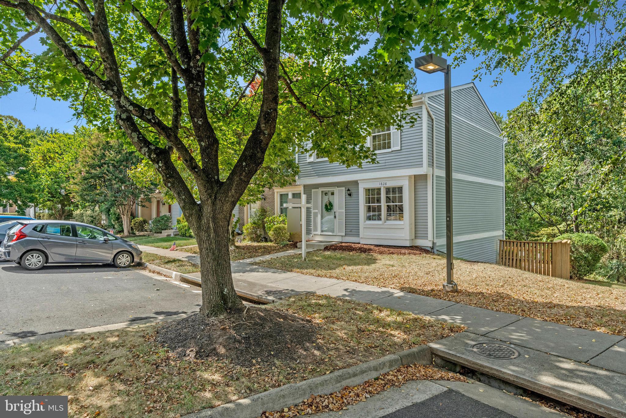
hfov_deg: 84.0
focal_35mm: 20
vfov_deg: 62.0
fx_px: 348
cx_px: 313
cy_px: 209
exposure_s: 1/640
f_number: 7.1
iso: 1250
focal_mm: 20
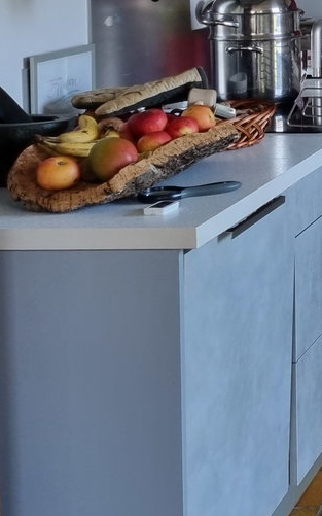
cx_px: 686
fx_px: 1236
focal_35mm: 88
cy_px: -8
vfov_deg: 22.6
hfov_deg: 12.6
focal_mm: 5.4
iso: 160
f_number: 1.8
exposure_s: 1/100
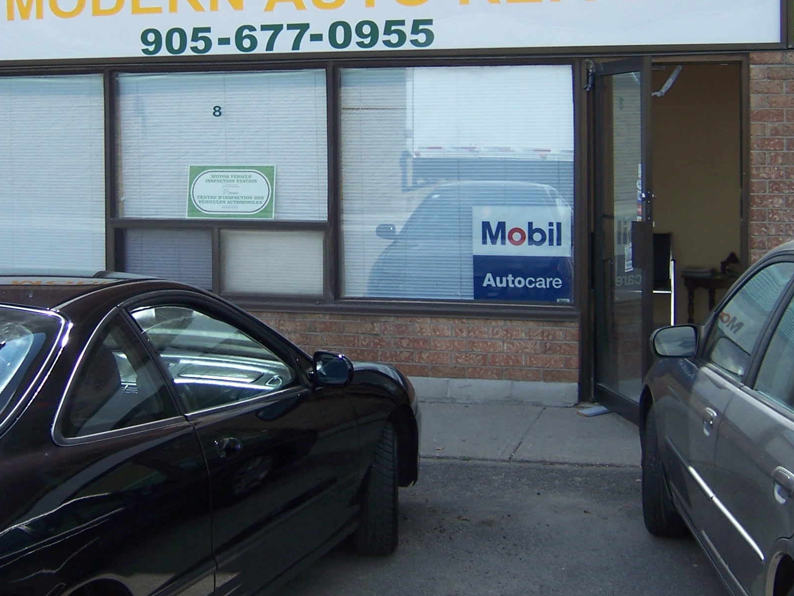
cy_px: 148
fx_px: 1330
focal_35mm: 58
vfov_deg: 24.9
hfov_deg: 33.1
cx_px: 310
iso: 80
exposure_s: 1/640
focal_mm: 6.2
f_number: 2.8
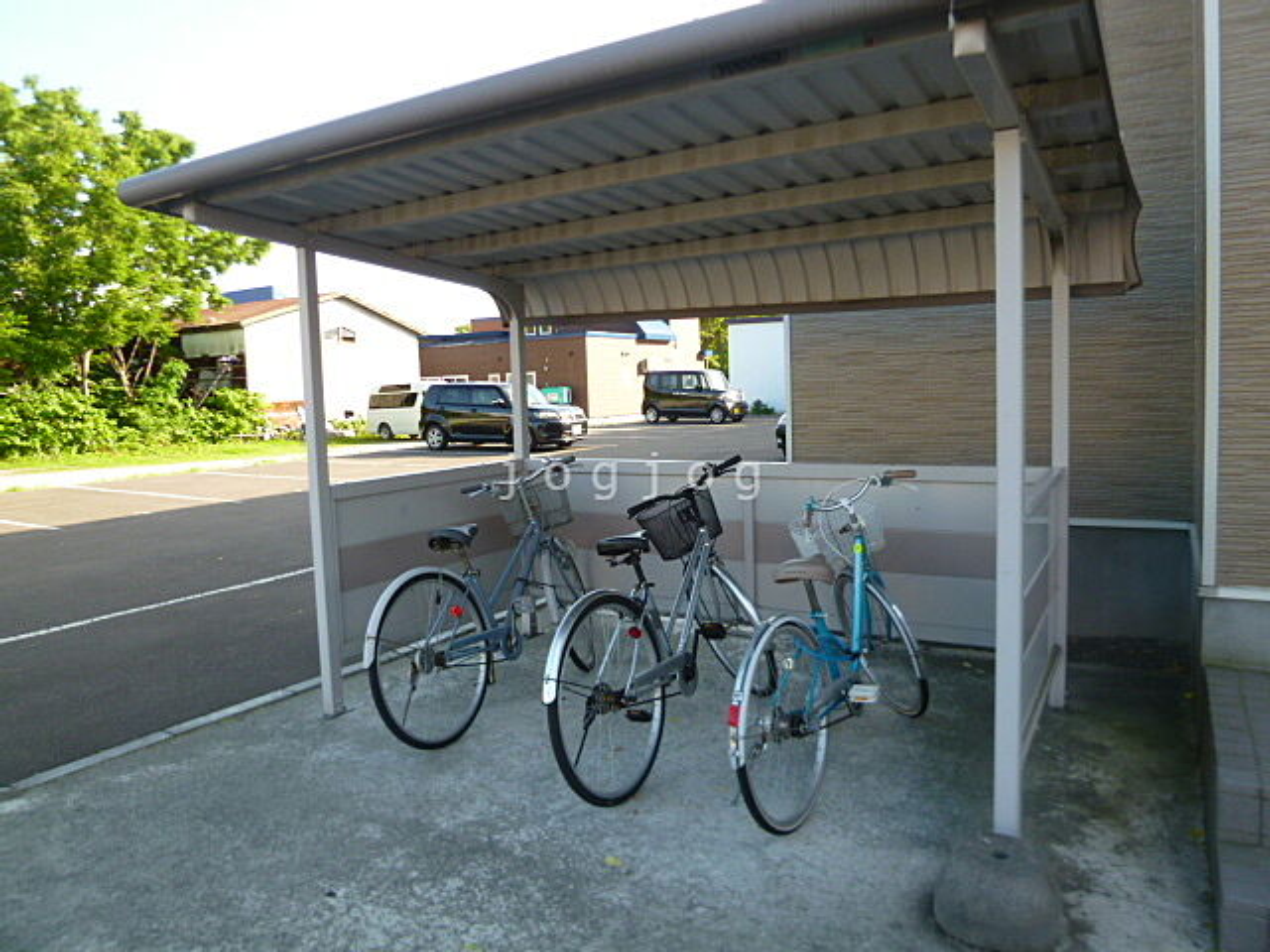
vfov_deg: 56.8
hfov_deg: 71.6
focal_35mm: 24
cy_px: 476
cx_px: 635
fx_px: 881
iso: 100
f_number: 2.5
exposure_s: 1/250
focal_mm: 4.3
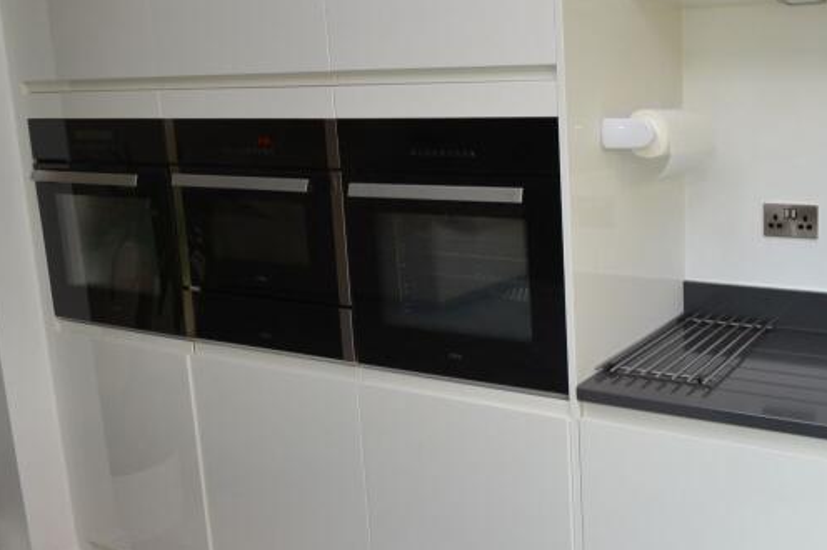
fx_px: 712
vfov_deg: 42.1
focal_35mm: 31
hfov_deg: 54.2
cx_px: 712
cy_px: 218
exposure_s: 1/100
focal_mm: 10
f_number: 5
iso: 400
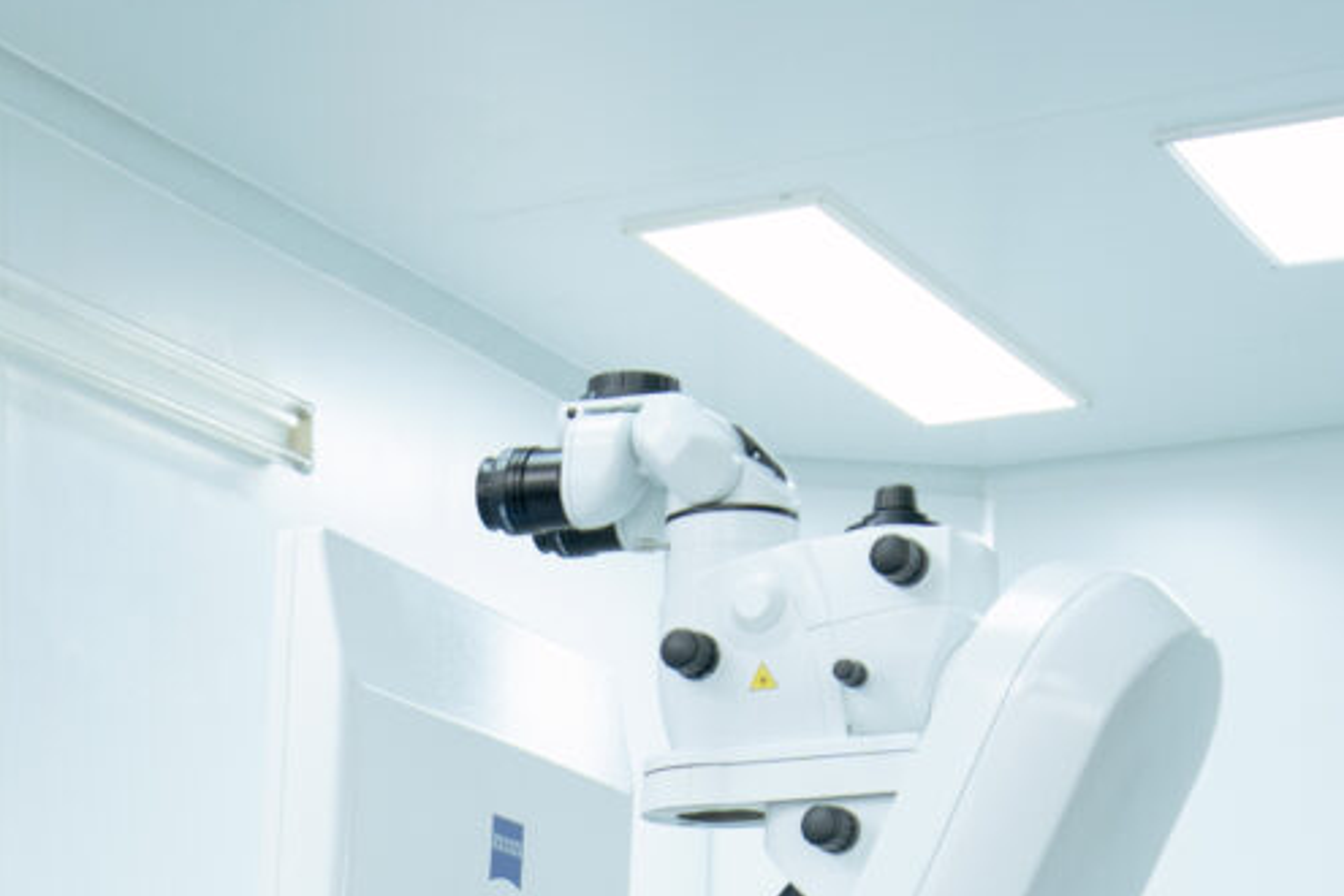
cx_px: 84
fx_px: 3285
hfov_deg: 22.4
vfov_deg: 14.1
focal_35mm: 88
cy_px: 1522
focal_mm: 17
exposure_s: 1/125
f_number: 2.8
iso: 400
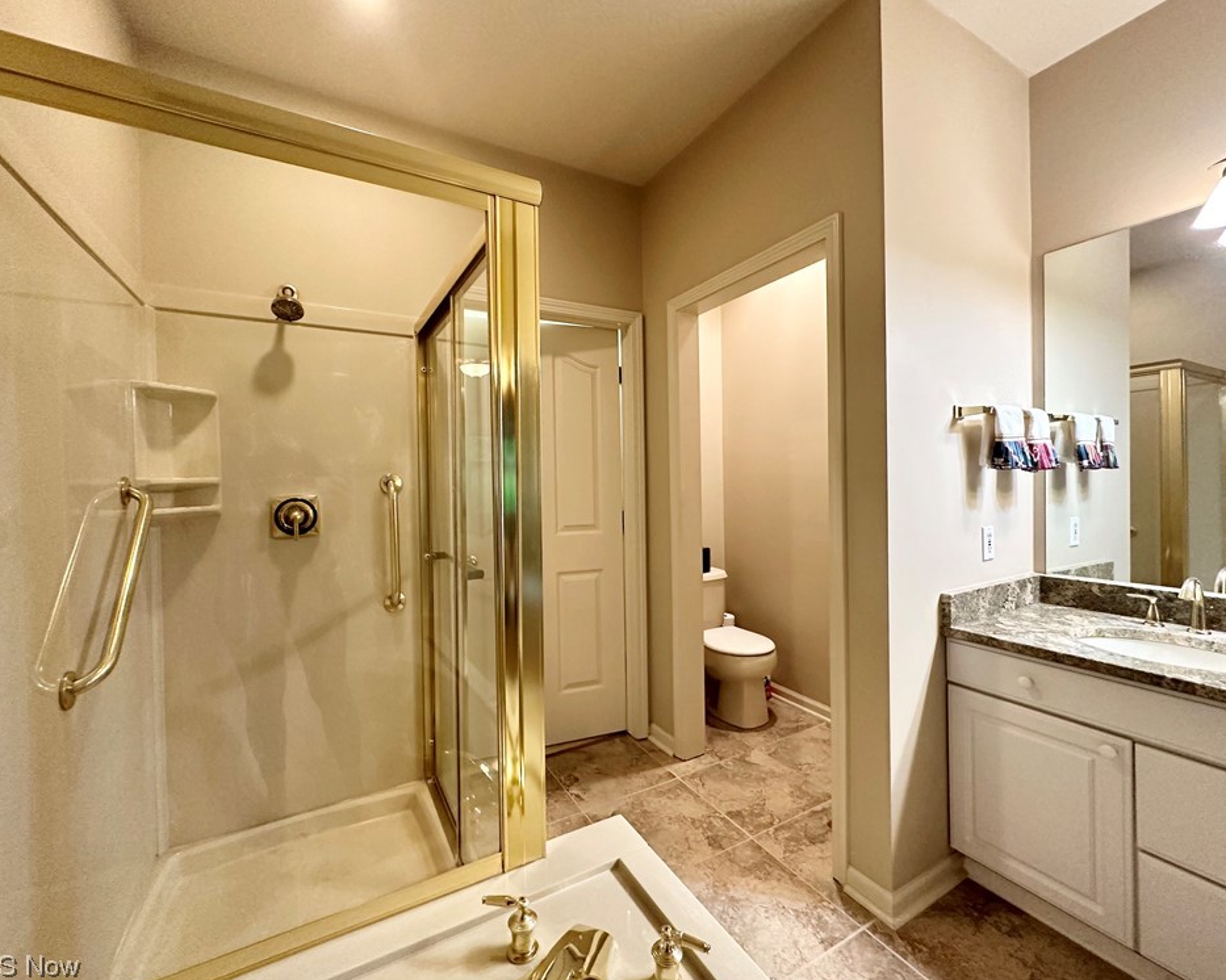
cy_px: 483
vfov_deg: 84.0
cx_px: 625
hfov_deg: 96.8
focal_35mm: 15
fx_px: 544
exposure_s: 1/60
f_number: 2.2
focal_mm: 2.22
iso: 400
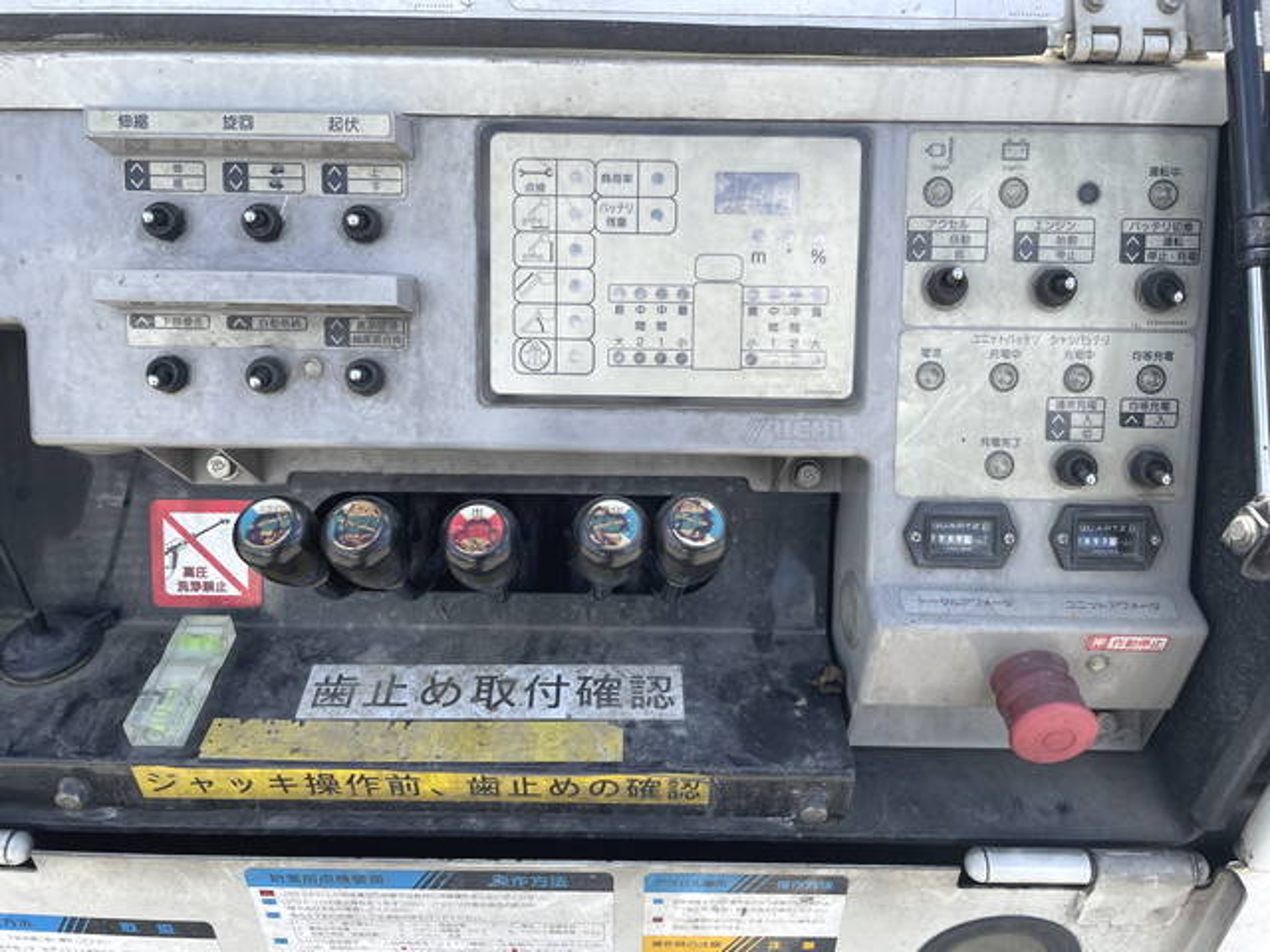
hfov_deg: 67.3
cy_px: 476
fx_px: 954
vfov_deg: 53.1
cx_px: 635
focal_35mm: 26
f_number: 1.6
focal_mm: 4.2
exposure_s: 1/725
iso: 32
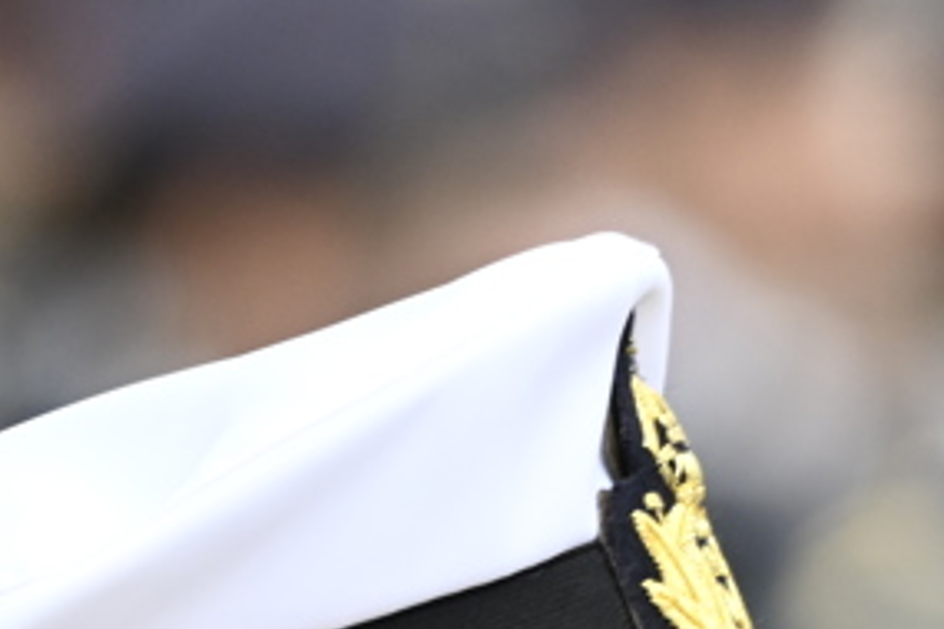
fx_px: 46279
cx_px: 1249
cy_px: 1344
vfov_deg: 0.8
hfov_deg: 1.2
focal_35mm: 1765
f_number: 5.6
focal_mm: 370
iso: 1000
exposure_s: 1/800
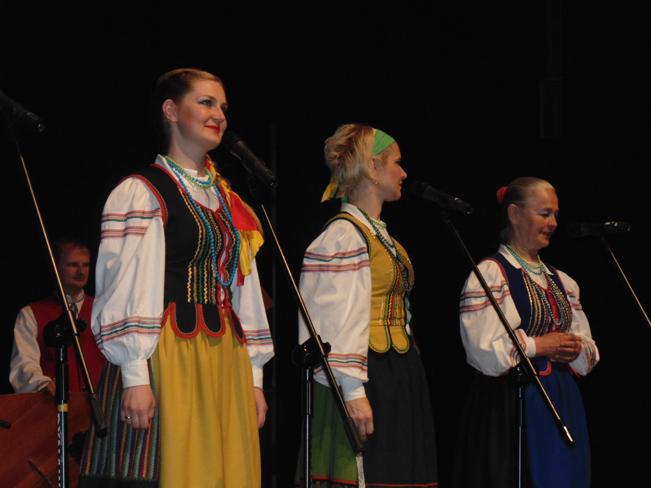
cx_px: 326
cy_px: 244
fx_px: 1843
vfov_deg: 15.1
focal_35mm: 98
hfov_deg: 20.0
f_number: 4.6
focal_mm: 17.5
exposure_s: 1/60
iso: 320
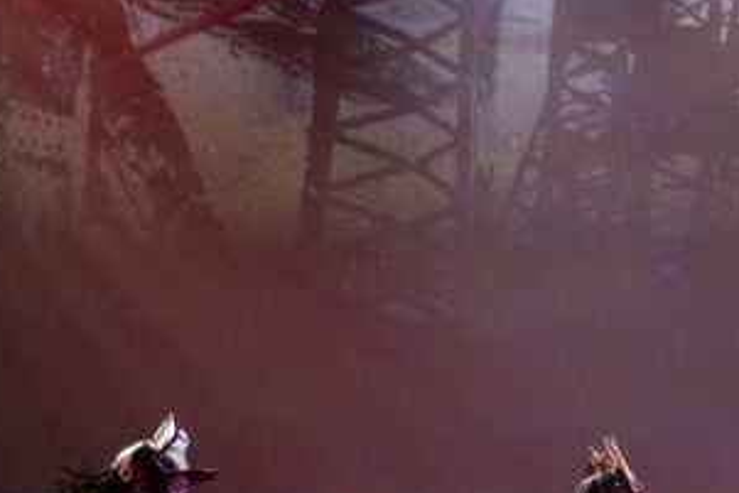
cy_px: 564
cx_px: 749
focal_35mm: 102
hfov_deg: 19.4
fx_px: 2095
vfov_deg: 13.1
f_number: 3.5
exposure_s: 1/800
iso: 5000
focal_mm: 40
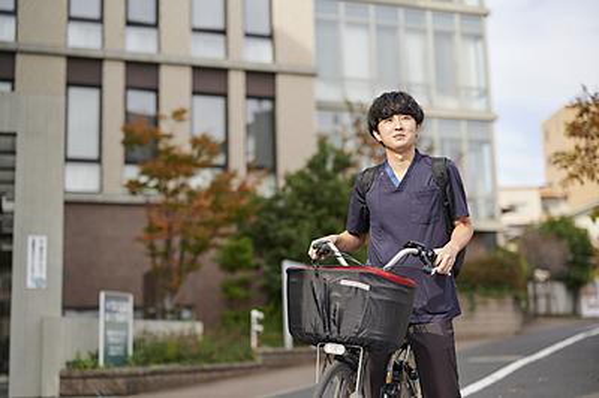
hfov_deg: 39.6
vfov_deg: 26.9
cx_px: 300
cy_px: 199
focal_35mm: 50
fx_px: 831
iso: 63
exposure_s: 1/2000
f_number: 1.6
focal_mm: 50
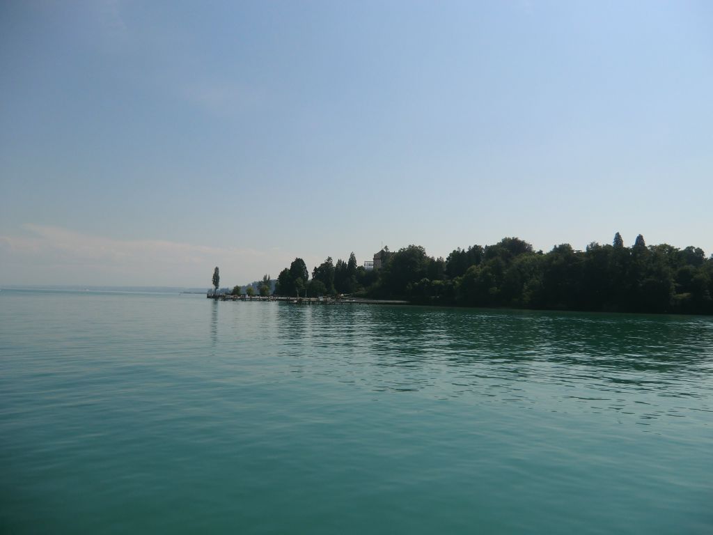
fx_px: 494
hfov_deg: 71.6
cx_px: 356
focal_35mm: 24
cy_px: 268
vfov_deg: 56.8
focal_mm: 4.3
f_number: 7.5
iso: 64
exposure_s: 1/400
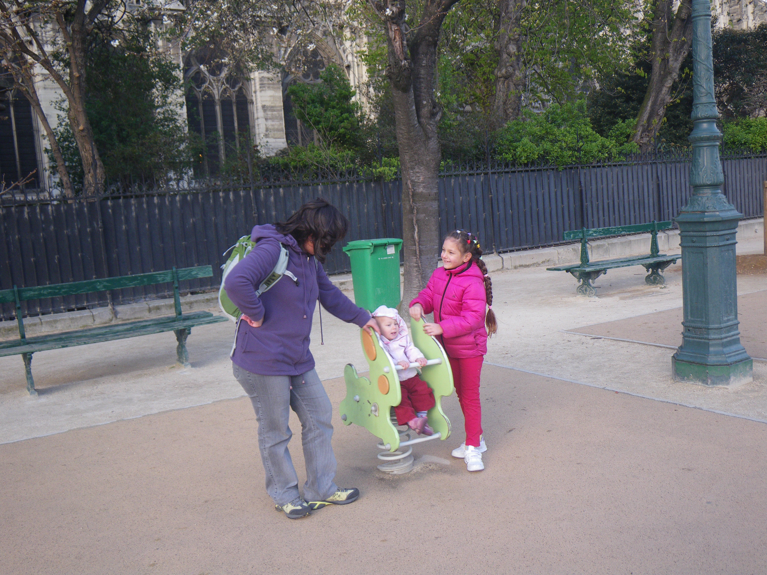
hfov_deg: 54.0
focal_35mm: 34
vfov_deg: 41.8
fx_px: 753
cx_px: 384
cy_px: 288
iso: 80
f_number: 3.8
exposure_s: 1/50
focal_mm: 6.1
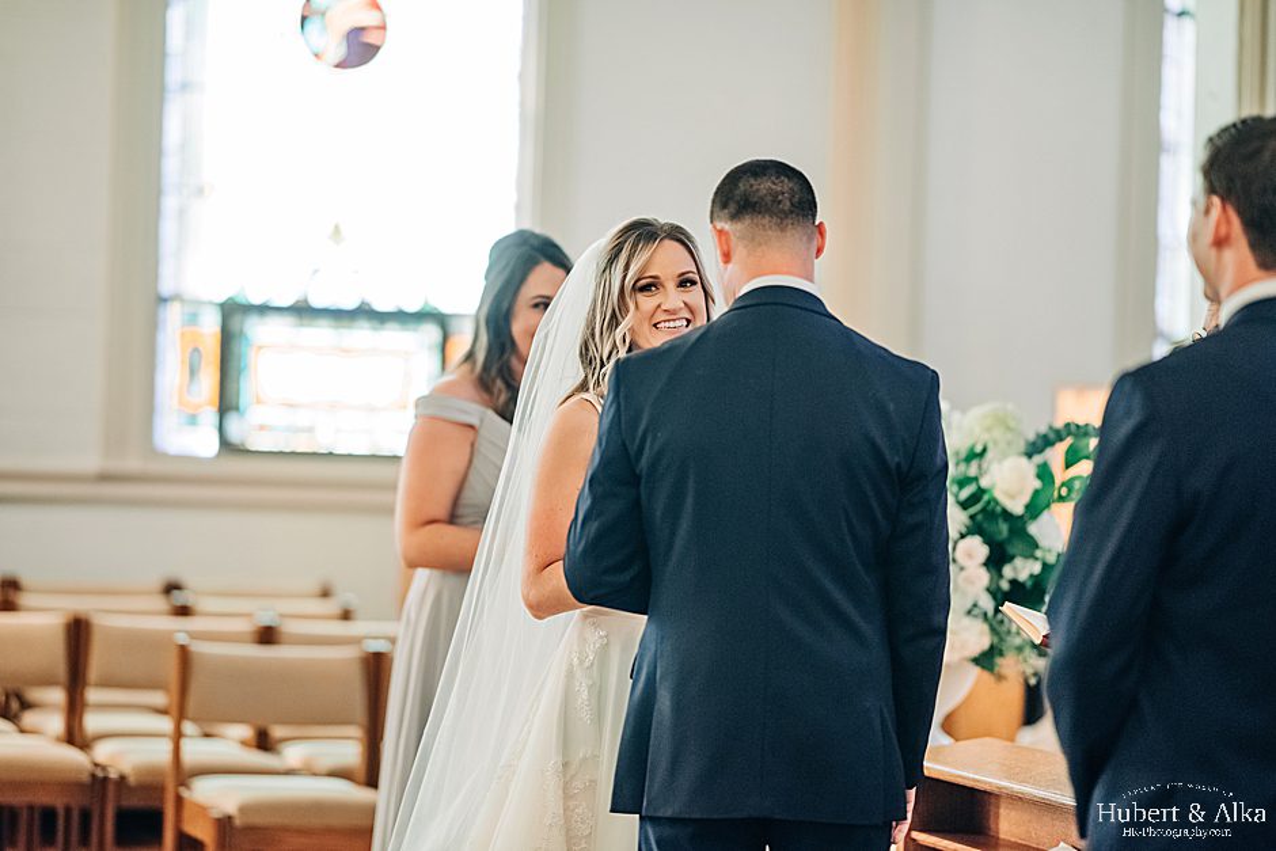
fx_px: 3722
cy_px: 426
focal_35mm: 105
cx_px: 638
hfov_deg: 19.5
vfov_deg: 13.0
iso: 640
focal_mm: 105
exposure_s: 1/200
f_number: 1.6
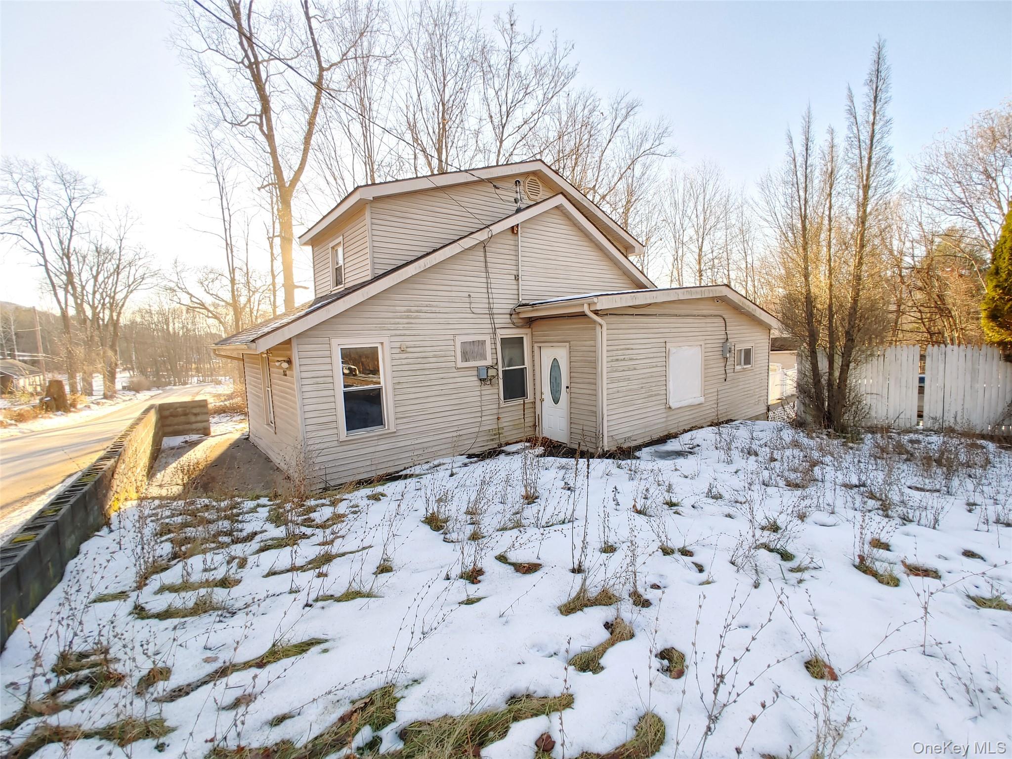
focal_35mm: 15
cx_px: 506
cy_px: 380
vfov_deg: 81.7
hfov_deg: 98.2
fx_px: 439
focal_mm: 1.78
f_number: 1.9
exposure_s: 1/120
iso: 50
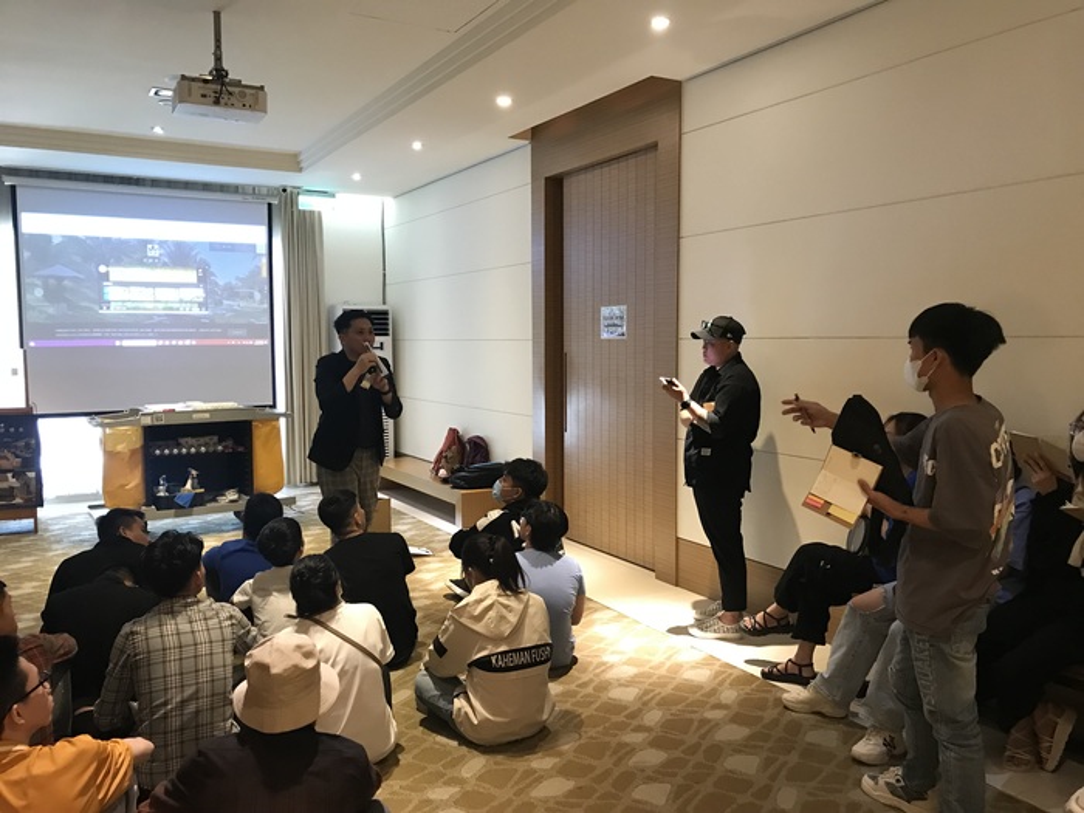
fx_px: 877
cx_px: 542
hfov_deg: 63.4
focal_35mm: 28
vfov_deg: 49.7
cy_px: 406
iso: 80
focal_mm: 3.99
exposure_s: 1/15
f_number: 1.8
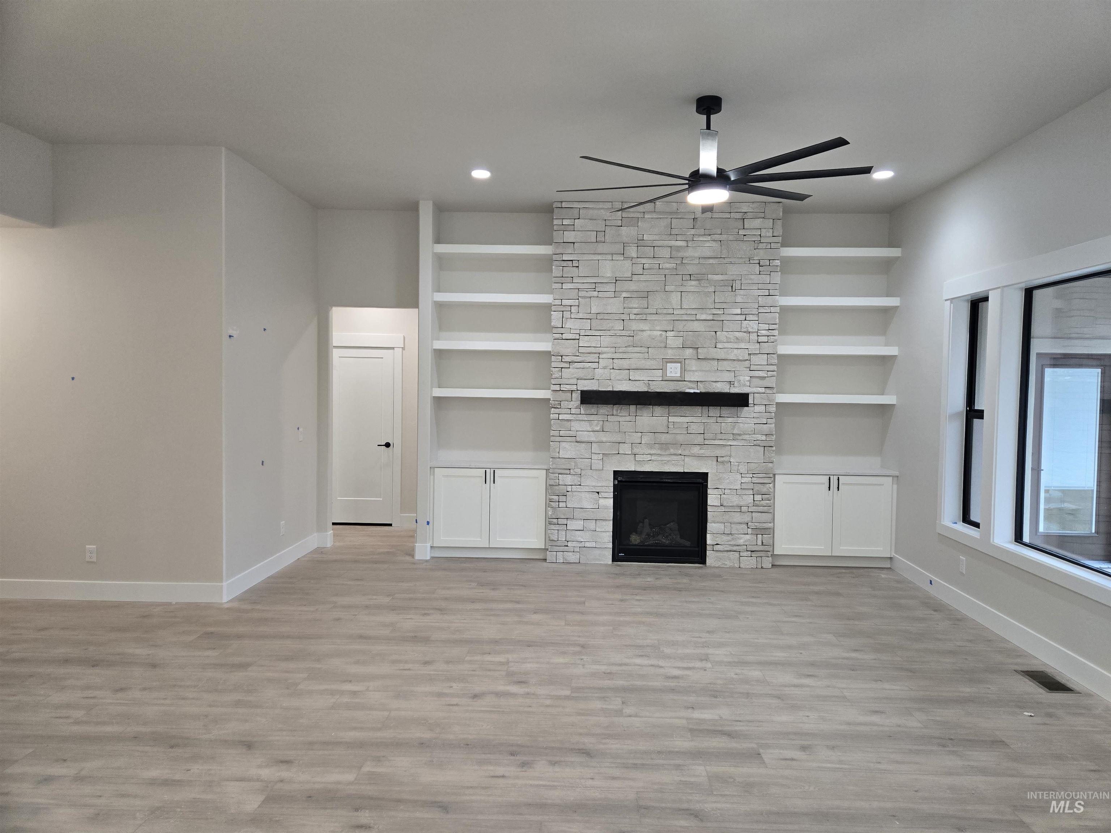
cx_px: 556
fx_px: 738
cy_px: 416
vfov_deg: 58.9
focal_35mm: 23
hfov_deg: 73.9
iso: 200
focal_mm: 5.4
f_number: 1.8
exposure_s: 1/120
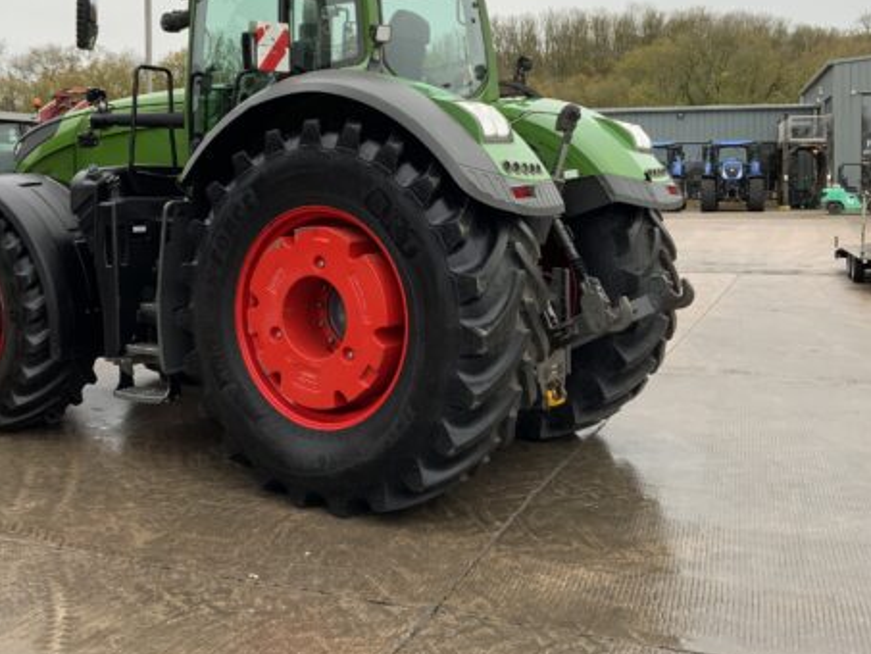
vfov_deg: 34.7
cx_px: 398
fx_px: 1032
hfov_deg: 45.7
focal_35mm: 41
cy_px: 206
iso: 16
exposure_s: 1/195
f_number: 1.8
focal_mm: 3
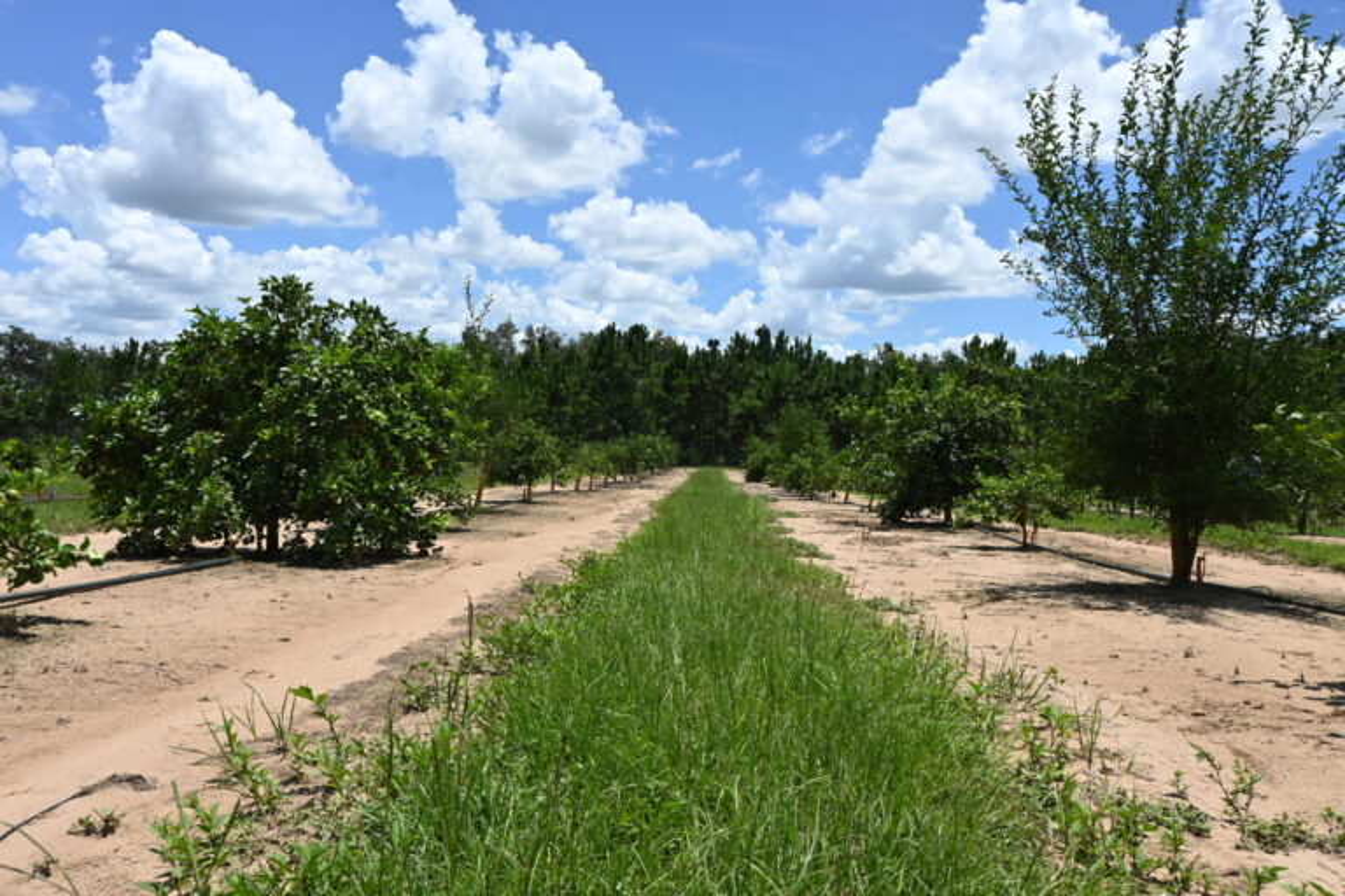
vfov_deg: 44.6
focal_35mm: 29
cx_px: 672
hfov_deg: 63.2
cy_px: 448
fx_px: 1093
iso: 160
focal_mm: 19.5
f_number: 10
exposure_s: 1/400
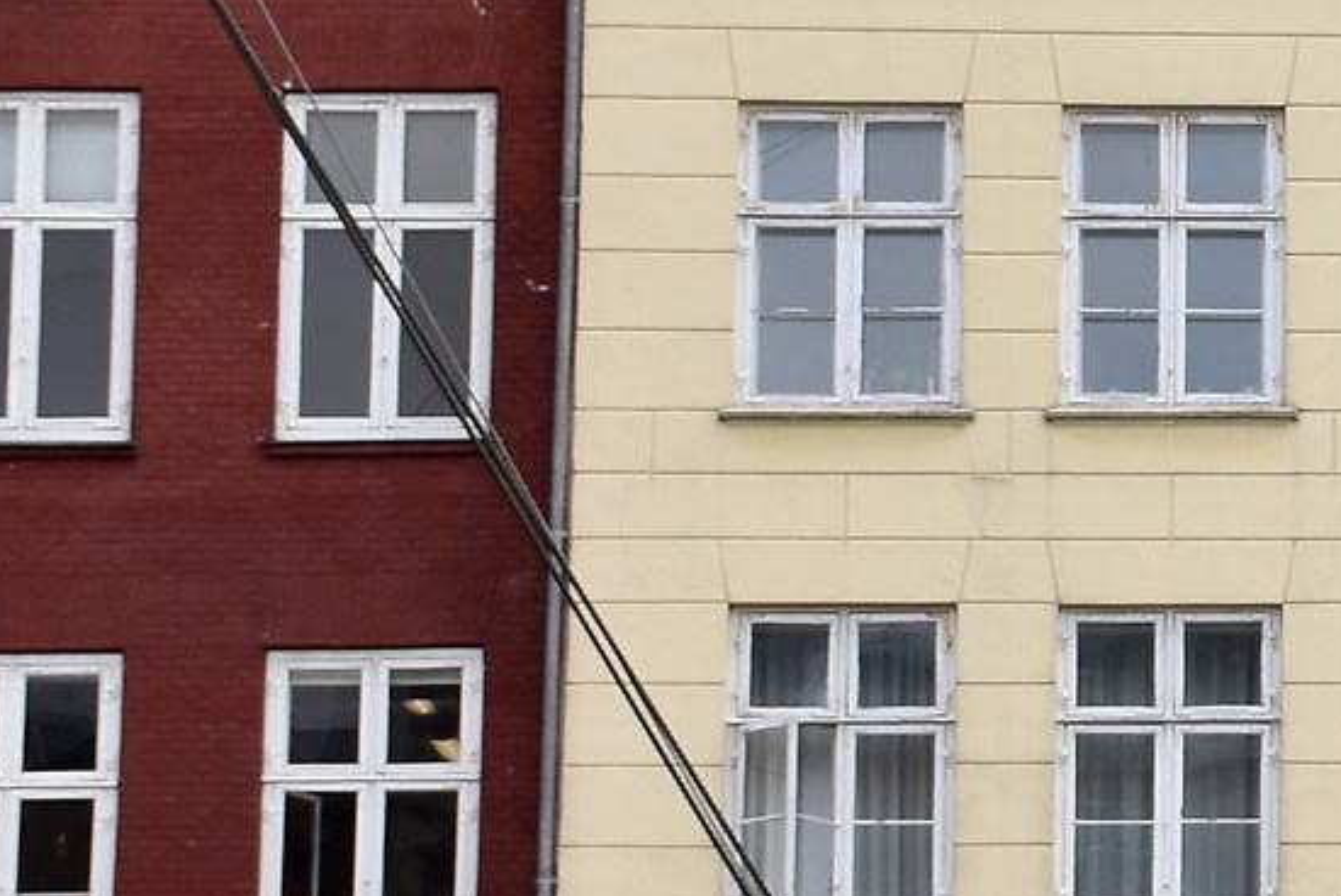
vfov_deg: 6.6
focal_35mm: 209
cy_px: 250
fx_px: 7789
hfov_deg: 9.5
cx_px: 2151
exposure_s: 1/400
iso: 100
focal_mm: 32
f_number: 4
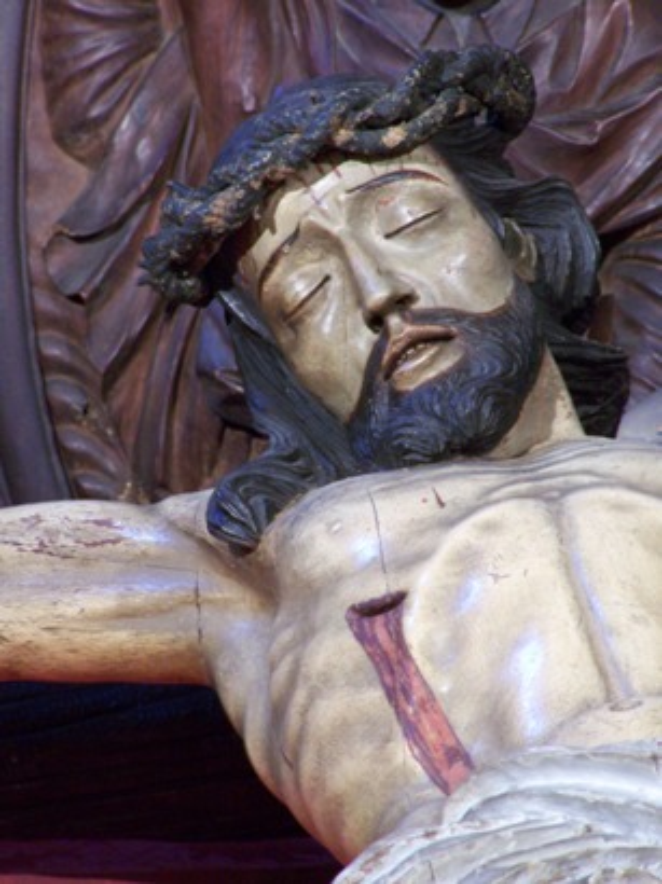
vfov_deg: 5.6
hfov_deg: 4.2
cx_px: 331
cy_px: 442
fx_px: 9113
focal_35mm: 357
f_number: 5.6
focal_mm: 59.2
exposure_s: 3.2
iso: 200
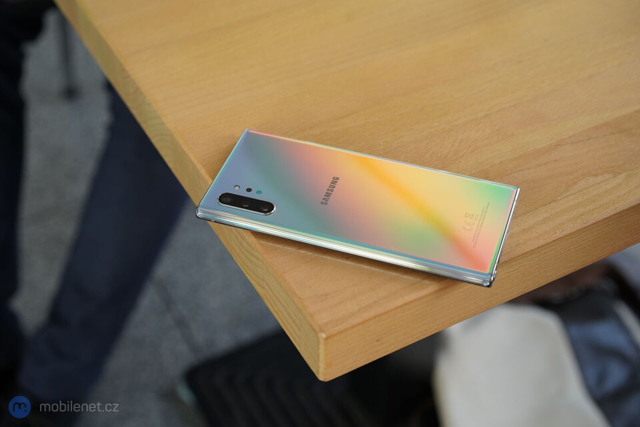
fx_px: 978
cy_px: 214
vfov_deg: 24.6
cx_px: 320
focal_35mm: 55
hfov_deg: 36.2
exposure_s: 1/200
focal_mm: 55
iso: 1000
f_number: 4.5
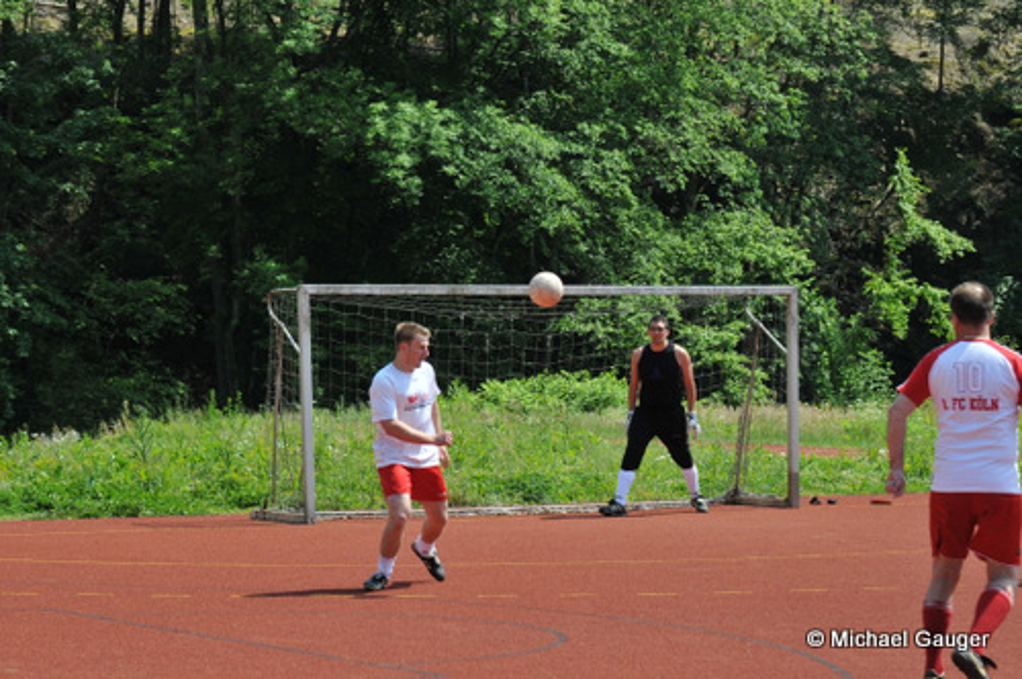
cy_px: 340
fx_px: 3190
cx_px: 511
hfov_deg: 18.2
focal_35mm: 112
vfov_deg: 12.1
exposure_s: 1/640
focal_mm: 75
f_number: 8
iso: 450
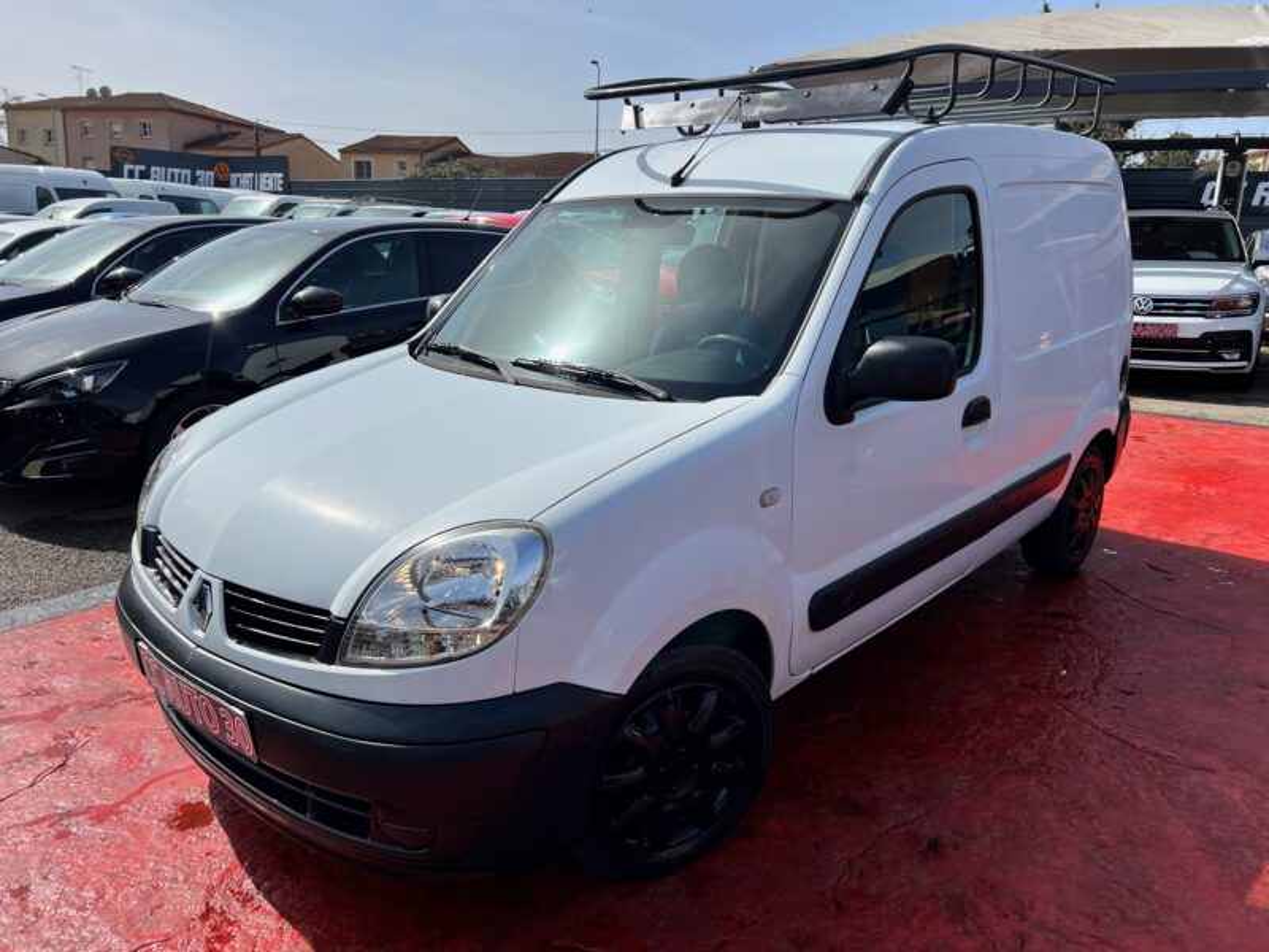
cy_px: 476
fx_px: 953
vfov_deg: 53.1
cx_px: 634
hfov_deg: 67.3
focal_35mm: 26
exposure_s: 1/5882
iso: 50
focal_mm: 5.7
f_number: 1.5
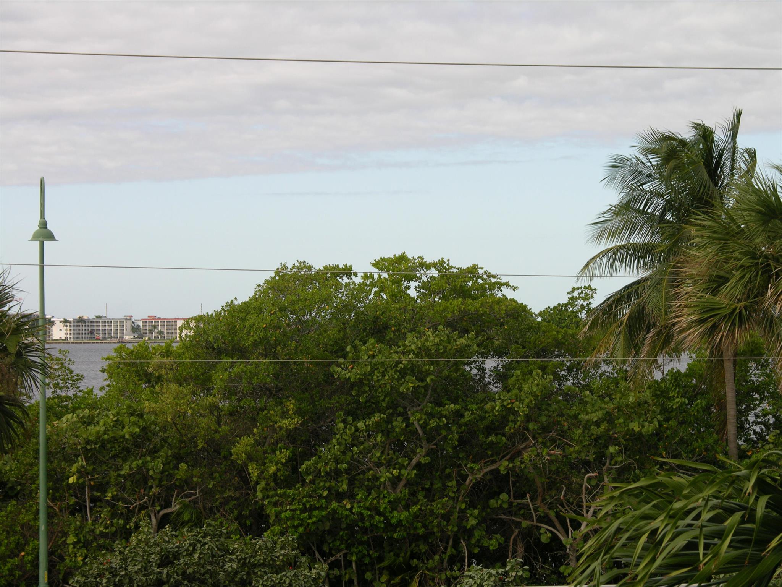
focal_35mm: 120
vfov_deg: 12.3
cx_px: 391
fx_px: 2711
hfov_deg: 16.4
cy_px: 294
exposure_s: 1/310
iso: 50
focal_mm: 29.5
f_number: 4.7
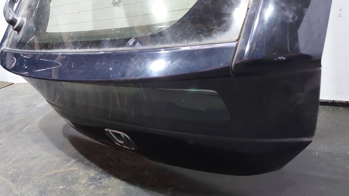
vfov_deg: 42.7
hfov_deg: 69.9
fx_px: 250
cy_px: 82
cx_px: 175
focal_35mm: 27
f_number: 1.8
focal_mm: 5.23
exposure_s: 1/25
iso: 250
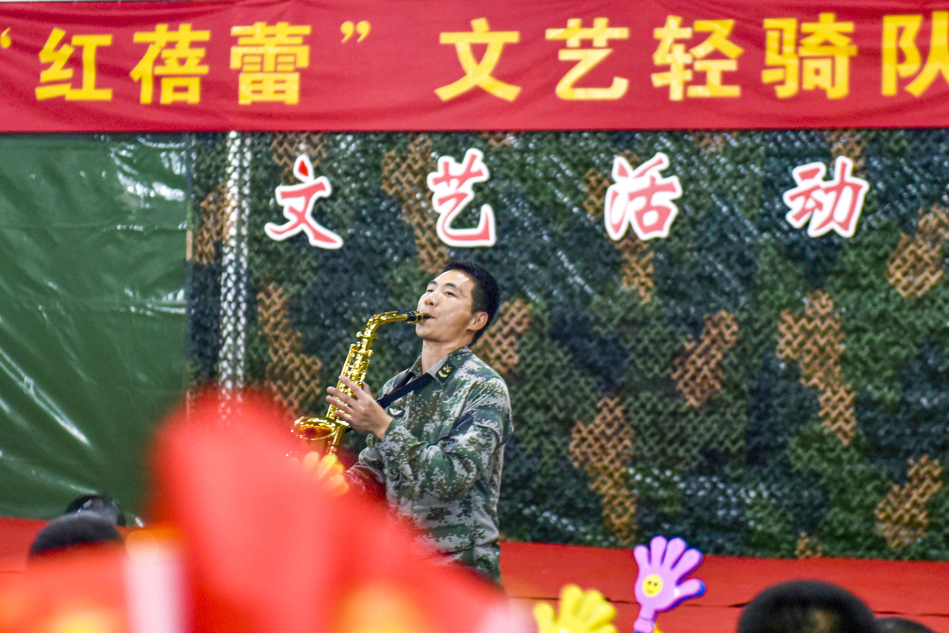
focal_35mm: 70
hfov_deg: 28.8
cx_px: 474
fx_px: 1846
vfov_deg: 19.5
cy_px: 316
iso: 1600
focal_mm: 70
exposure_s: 1/125
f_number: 2.8
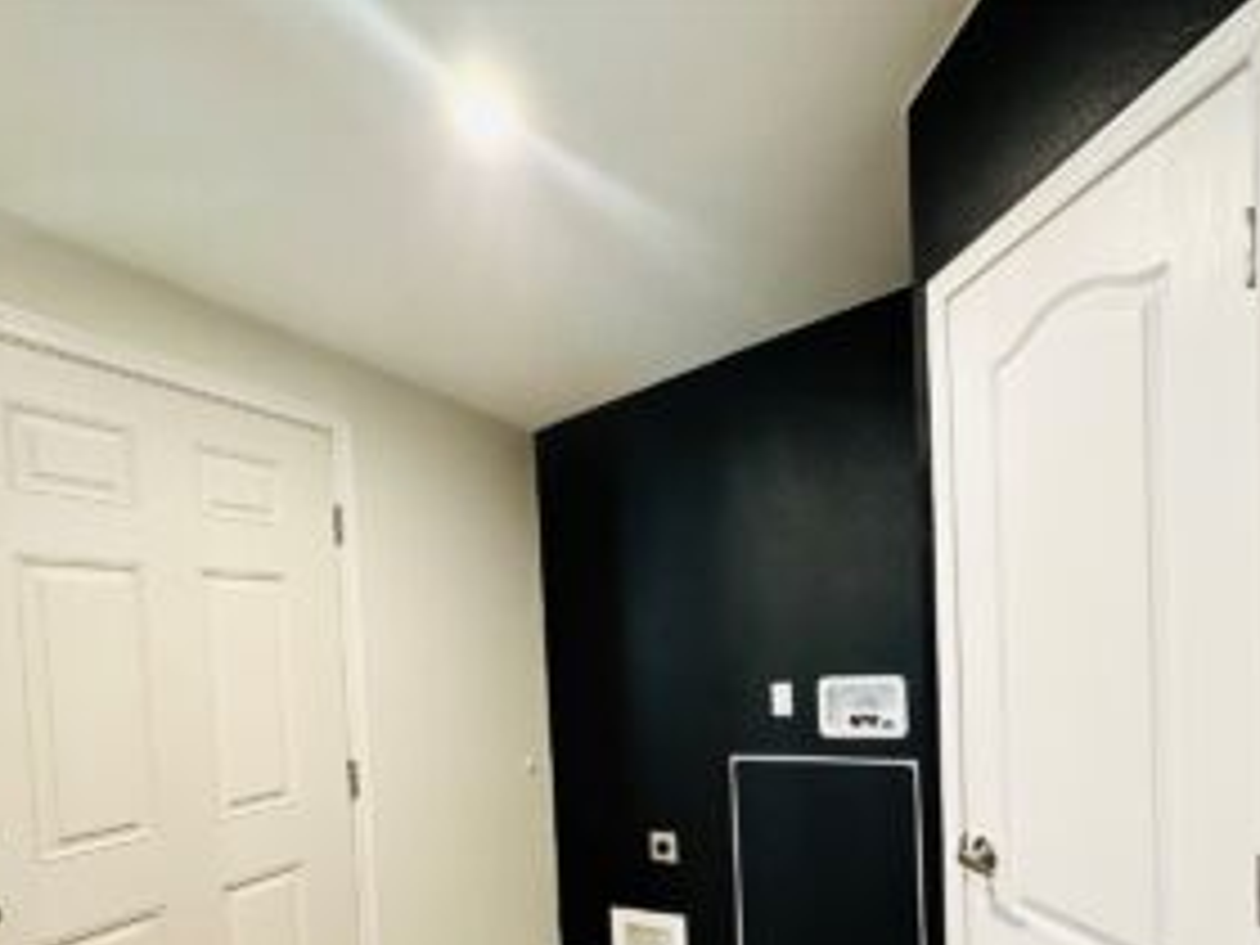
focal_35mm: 20
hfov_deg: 81.4
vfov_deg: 63.4
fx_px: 728
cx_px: 706
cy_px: 666
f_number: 2.2
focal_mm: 2.22
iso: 500
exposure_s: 1/60
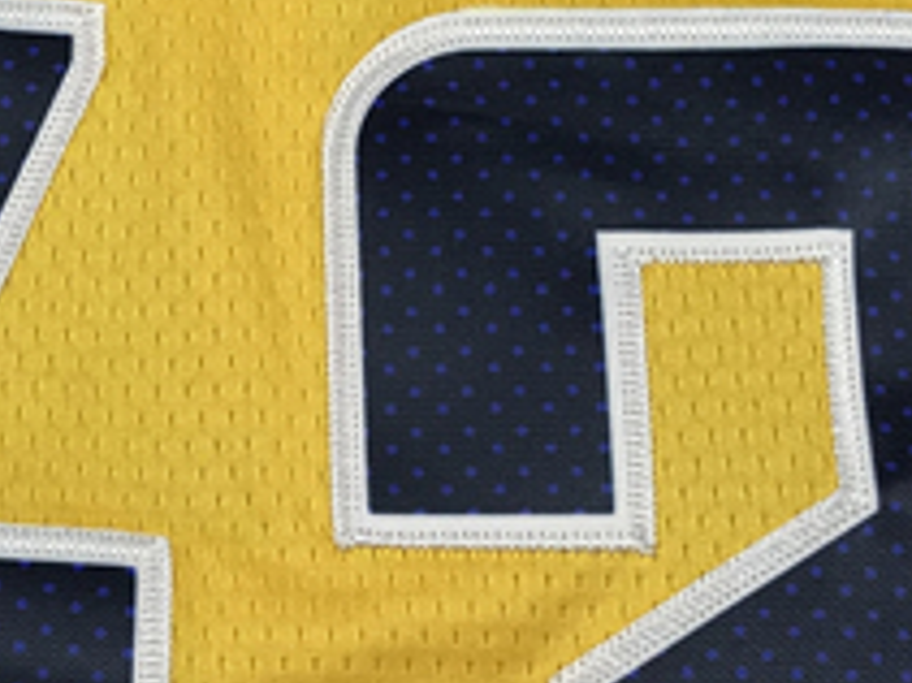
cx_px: 173
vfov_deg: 13.9
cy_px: 406
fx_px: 2791
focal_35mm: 106
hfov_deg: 18.4
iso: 20
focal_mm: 3.99
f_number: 1.8
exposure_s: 1/100
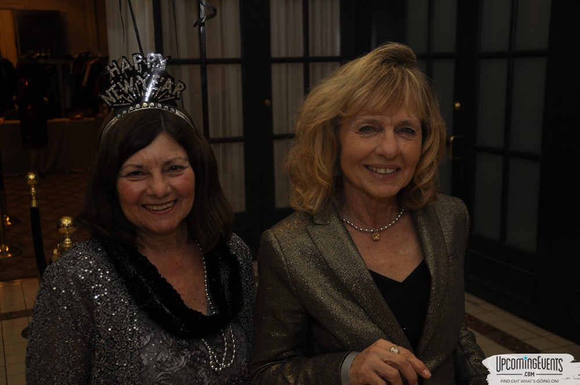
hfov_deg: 43.7
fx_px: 724
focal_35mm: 45
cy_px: 192
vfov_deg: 29.8
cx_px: 290
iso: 400
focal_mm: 30
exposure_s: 1/60
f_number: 5
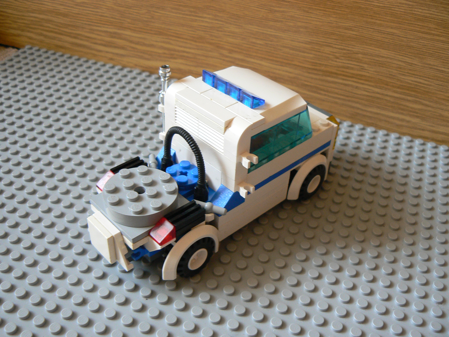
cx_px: 224
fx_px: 467
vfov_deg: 39.7
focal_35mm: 36
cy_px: 168
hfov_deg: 51.4
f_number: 2.8
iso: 100
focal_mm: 6
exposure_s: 1/8
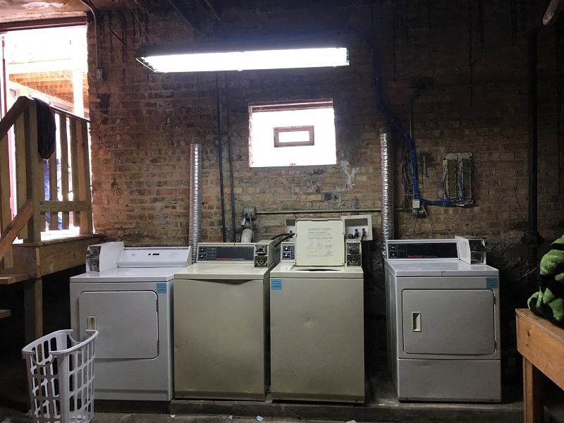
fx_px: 472
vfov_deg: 48.2
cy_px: 212
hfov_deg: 61.7
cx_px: 282
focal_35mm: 29
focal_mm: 4.15
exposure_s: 1/30
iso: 40
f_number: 2.2
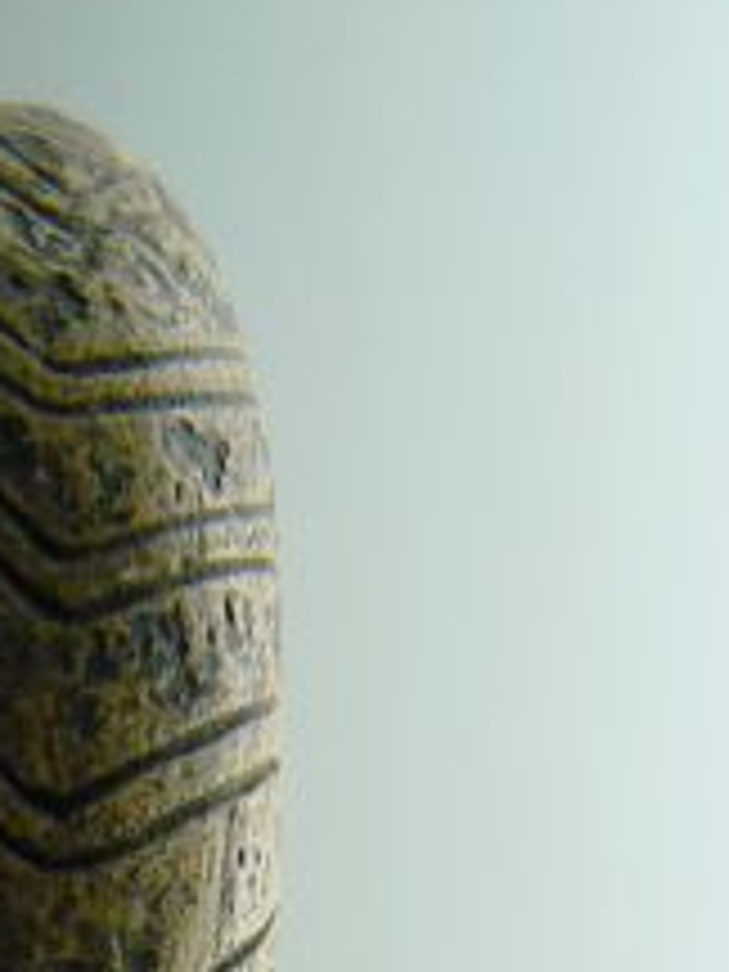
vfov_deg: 16.3
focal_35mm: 111
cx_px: -112
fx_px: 3117
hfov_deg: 13.0
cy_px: 1438
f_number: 3.6
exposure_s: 1/60
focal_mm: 6
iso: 80
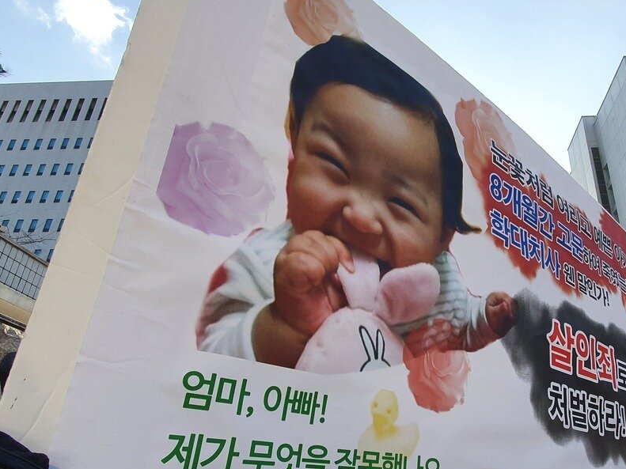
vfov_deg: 57.3
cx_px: 400
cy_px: 320
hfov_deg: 72.4
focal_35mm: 23
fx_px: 416
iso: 50
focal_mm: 1.8
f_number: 2.2
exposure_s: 1/658
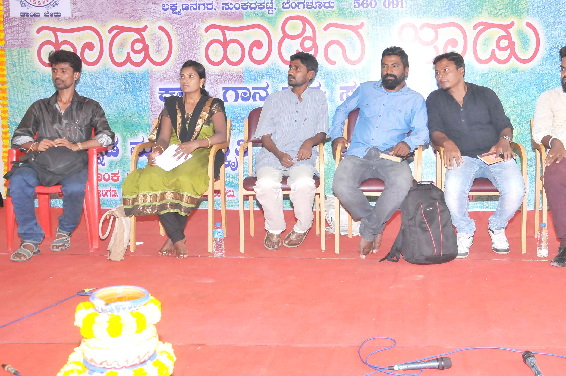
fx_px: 691
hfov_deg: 44.1
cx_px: 363
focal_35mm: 44
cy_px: 142
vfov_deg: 30.3
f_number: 5.6
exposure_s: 1/125
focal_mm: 22
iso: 800
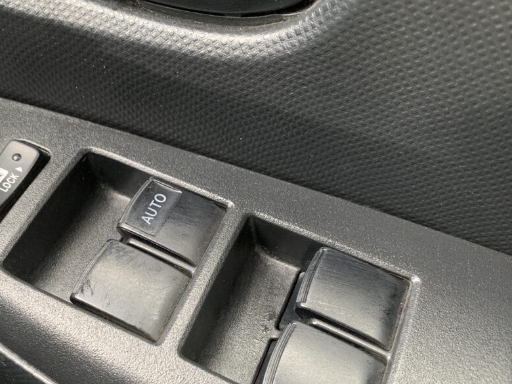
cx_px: 182
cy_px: 235
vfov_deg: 39.4
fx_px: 532
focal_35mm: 36
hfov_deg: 50.7
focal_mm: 4.25
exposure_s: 1/60
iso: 400
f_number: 1.8
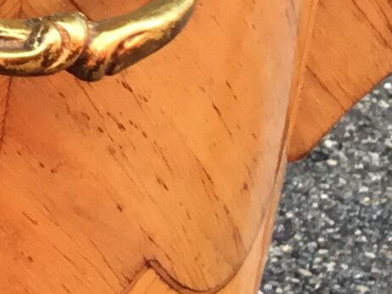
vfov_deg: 6.8
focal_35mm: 218
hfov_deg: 8.1
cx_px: -662
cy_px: 2
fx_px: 2469
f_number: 2.4
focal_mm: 3.3
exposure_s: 1/100
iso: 32
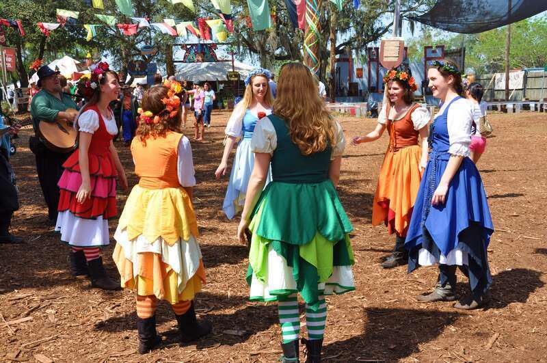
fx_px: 683
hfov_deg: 43.7
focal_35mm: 45
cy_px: 182
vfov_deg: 29.8
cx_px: 274
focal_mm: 30
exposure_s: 1/320
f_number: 9
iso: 200
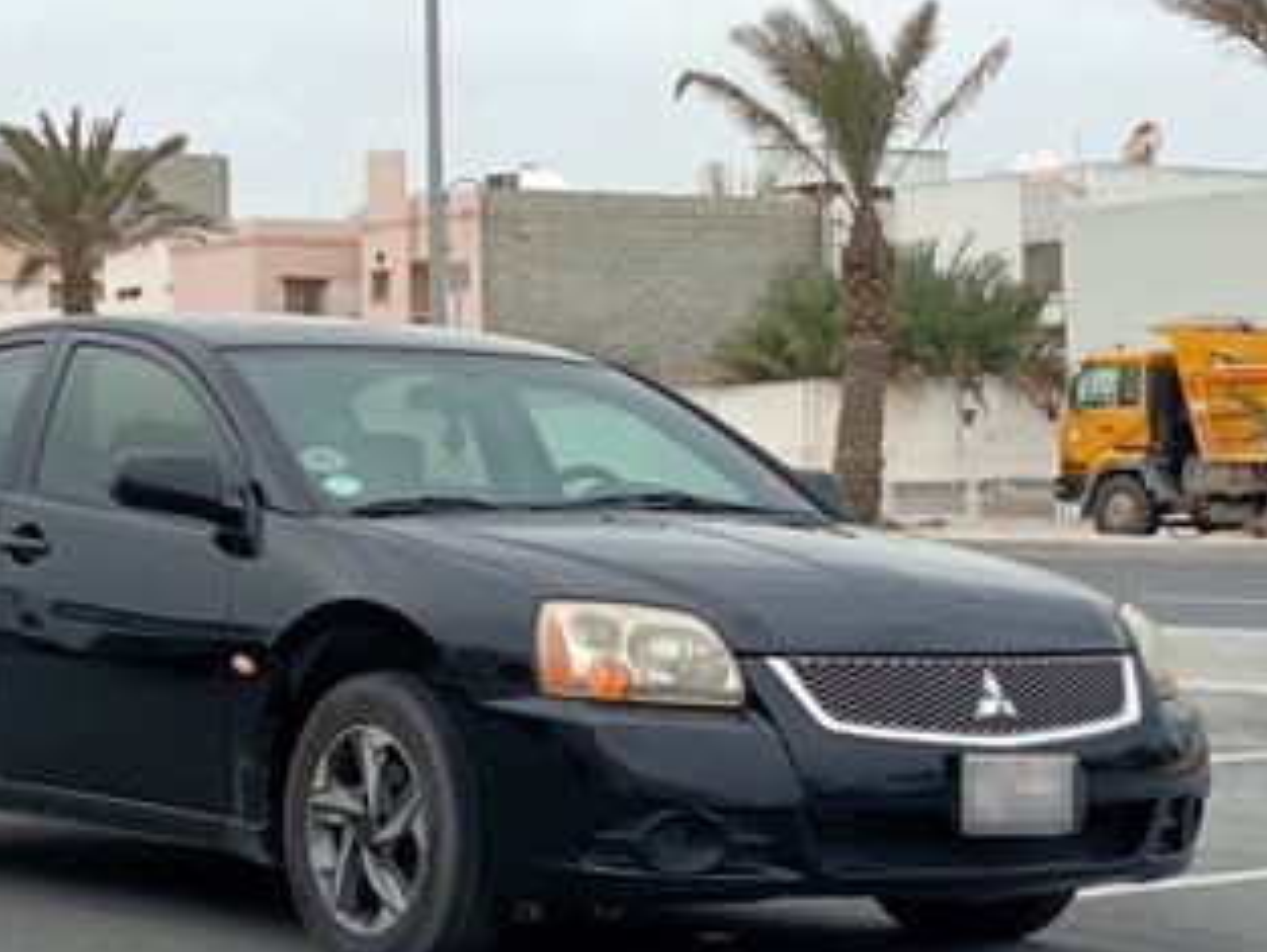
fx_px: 3845
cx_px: 451
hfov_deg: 18.7
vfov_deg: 14.1
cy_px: 521
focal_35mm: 105
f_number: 1.75
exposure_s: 1/433
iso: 100
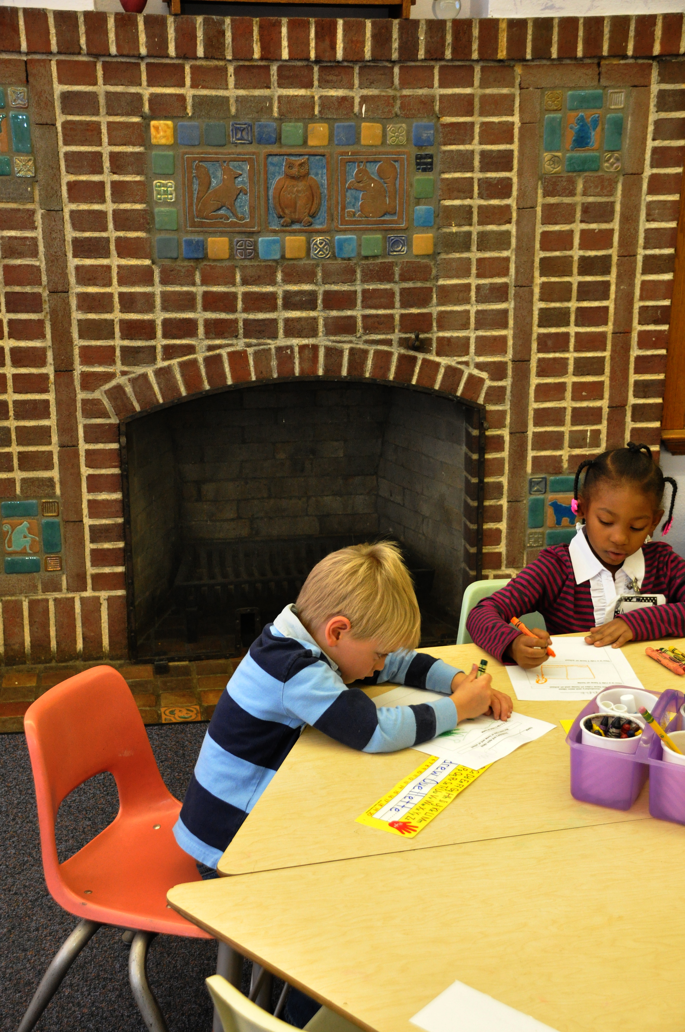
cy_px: 516
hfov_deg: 28.9
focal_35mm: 46
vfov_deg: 42.4
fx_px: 1331
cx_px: 342
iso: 1600
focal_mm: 31
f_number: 5
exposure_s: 1/60
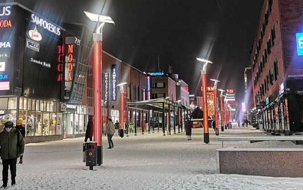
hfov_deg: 36.9
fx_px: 454
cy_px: 34
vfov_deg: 23.2
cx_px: 155
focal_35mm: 55
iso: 160
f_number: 1.8
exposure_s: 5
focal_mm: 5.58
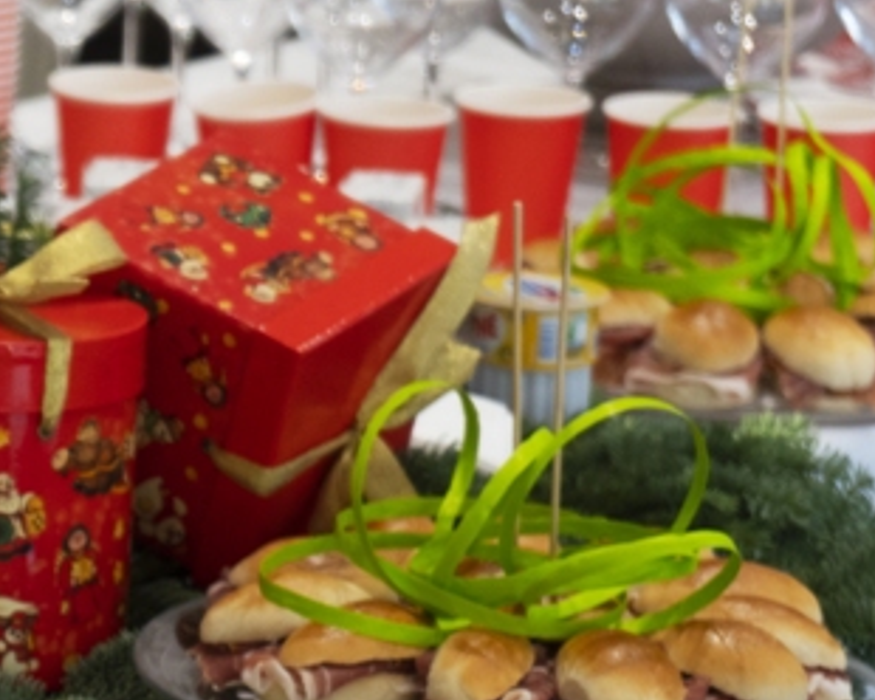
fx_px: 5620
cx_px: -378
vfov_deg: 7.1
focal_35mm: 217
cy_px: 905
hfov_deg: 8.7
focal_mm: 70
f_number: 5.6
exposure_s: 1/160
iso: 1000
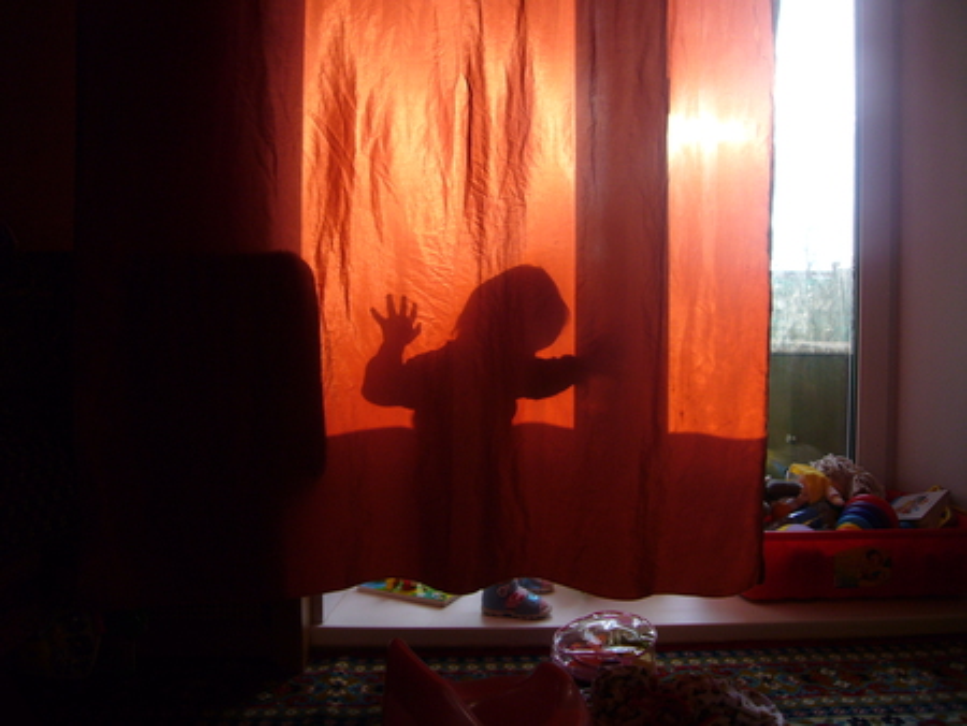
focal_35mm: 28
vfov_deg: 49.8
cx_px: 484
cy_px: 363
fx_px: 783
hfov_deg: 63.4
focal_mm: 4.6
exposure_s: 1/125
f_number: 2.8
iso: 80
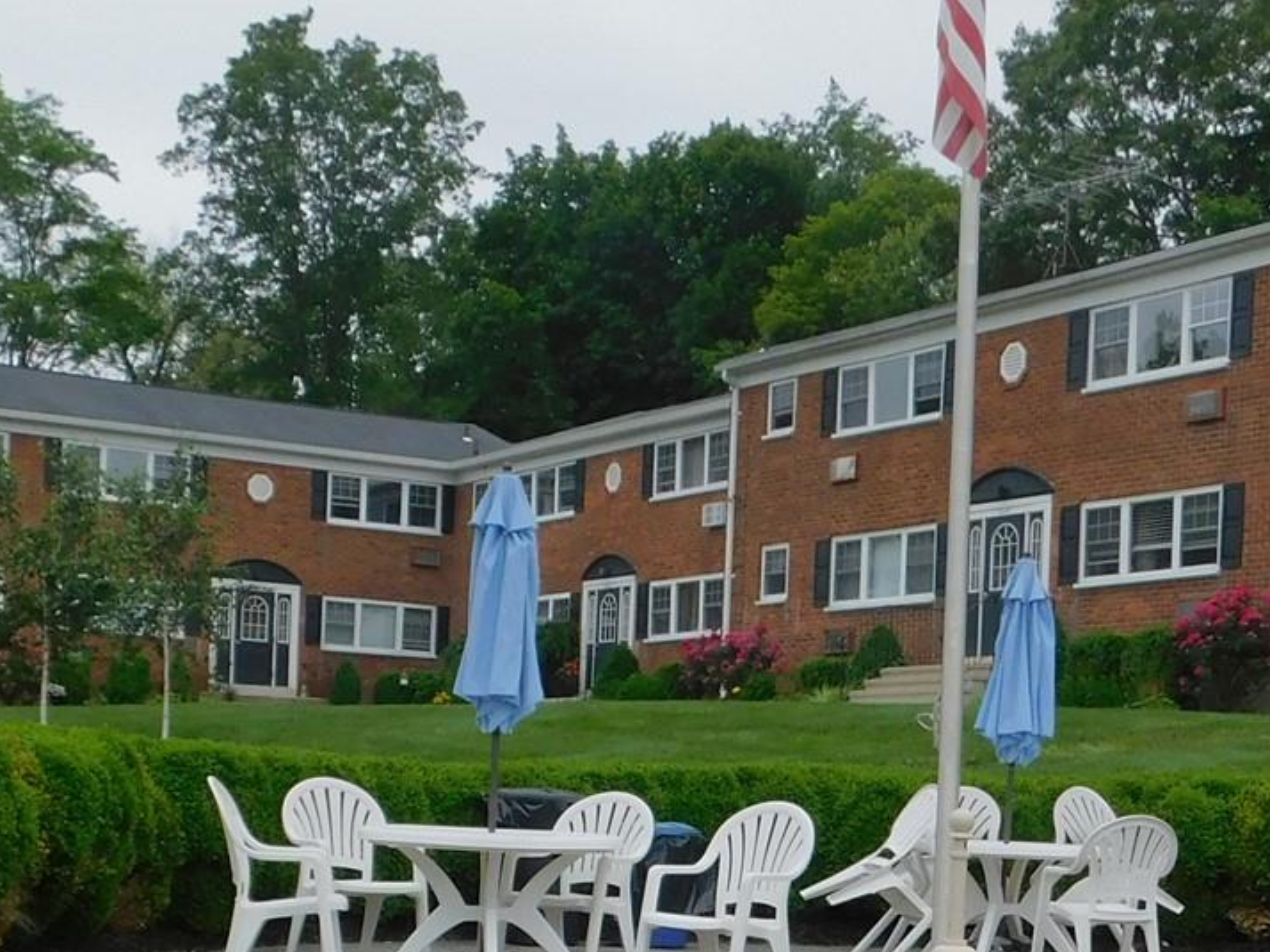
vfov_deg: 21.5
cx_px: 647
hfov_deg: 29.4
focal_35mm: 66
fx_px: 2421
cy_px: 936
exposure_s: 1/800
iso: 125
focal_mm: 4
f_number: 3
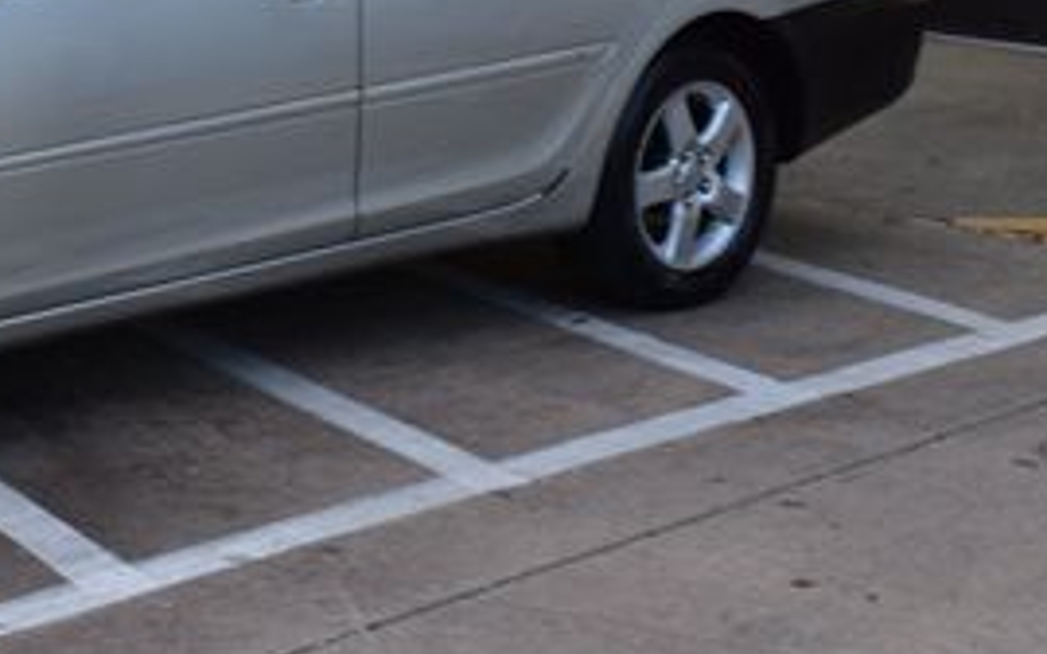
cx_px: 136
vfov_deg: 13.2
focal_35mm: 98
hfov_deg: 20.8
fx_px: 2802
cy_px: 35
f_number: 7.1
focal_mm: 27
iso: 400
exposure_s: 1/40
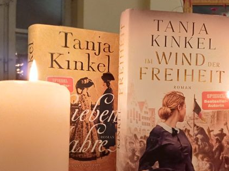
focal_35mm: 47
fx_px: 311
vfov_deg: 30.5
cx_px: 143
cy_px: 120
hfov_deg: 40.2
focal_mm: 4.65
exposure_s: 1/20
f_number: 1.8
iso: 640
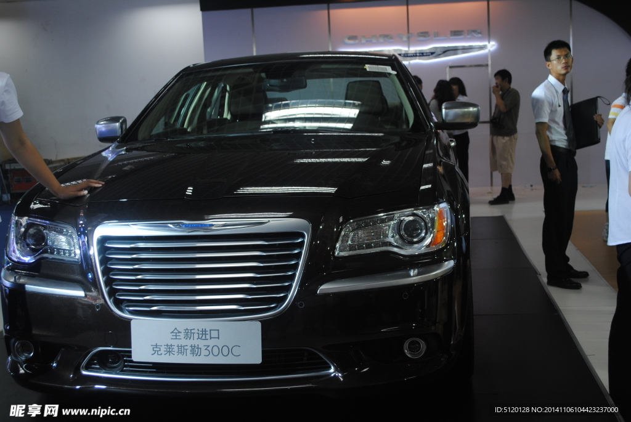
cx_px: 316
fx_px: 842
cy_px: 211
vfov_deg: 28.1
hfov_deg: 41.1
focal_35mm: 48
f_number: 4.8
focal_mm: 32
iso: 250
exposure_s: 1/30
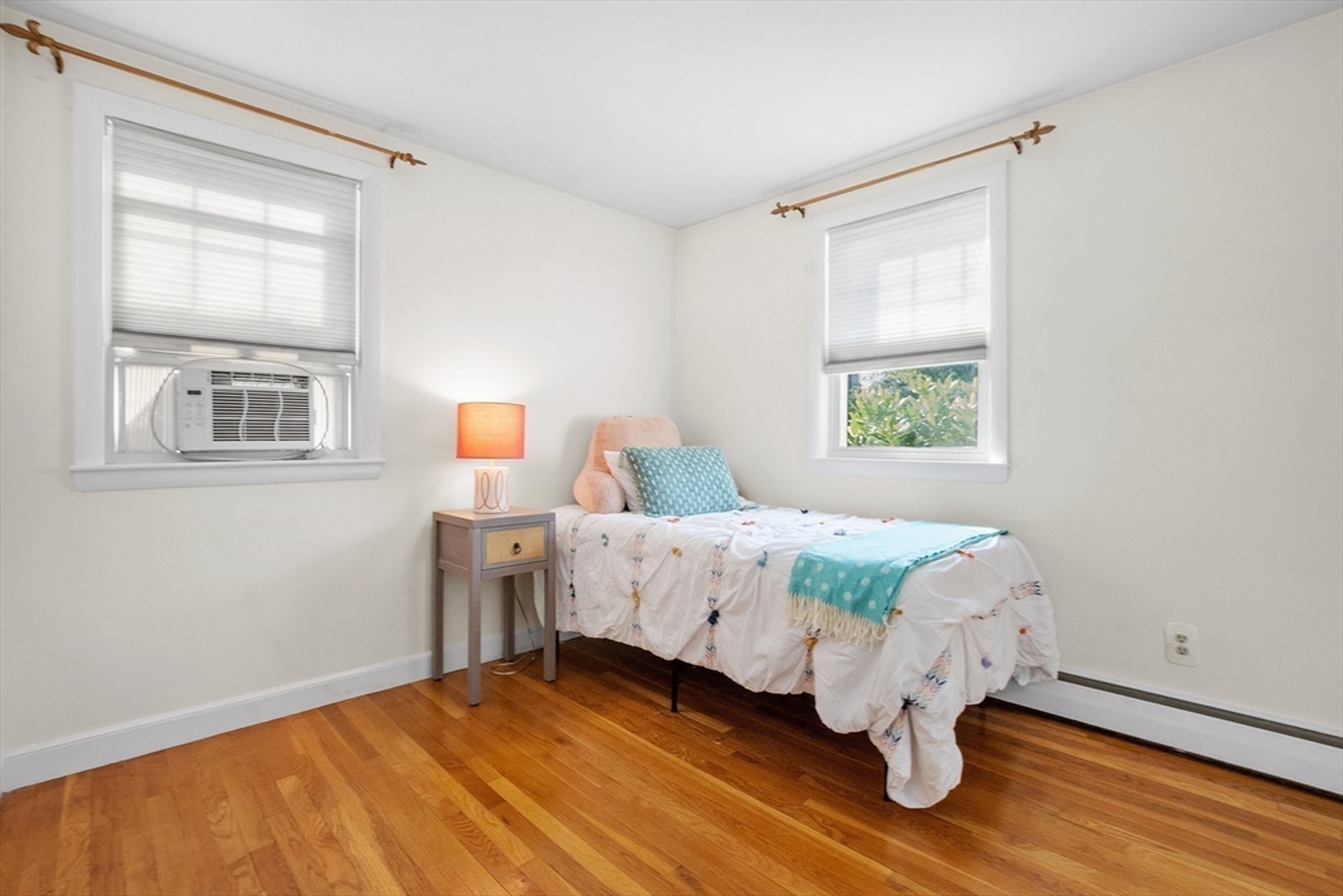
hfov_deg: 100.4
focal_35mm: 15
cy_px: 448
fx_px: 560
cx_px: 672
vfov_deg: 77.3
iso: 400
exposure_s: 1/25
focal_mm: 10
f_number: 9
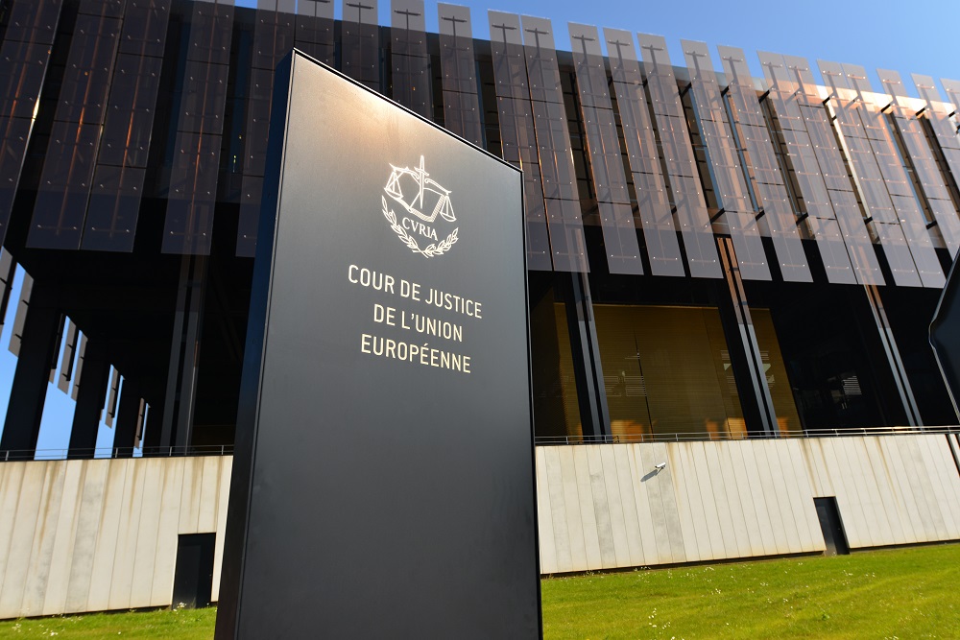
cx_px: 480
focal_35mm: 24
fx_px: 640
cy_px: 320
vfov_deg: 53.1
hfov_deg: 73.7
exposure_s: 1/320
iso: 100
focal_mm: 24
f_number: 7.1
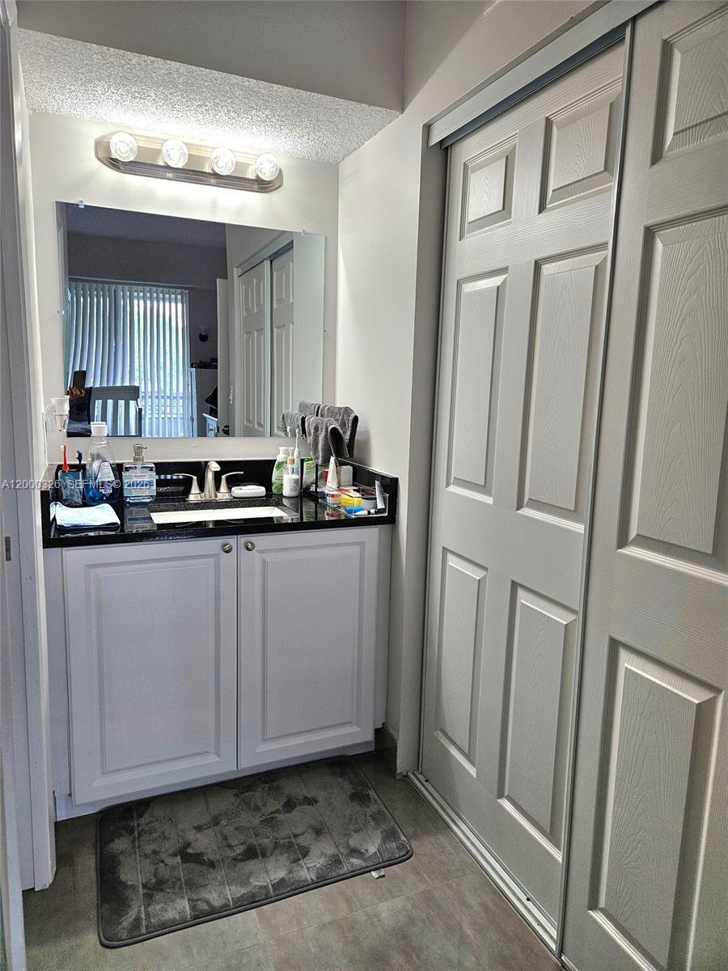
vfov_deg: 73.9
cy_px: 486
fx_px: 645
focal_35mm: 23
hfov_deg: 58.9
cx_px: 364
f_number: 1.8
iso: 80
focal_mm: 5.4
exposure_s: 1/120
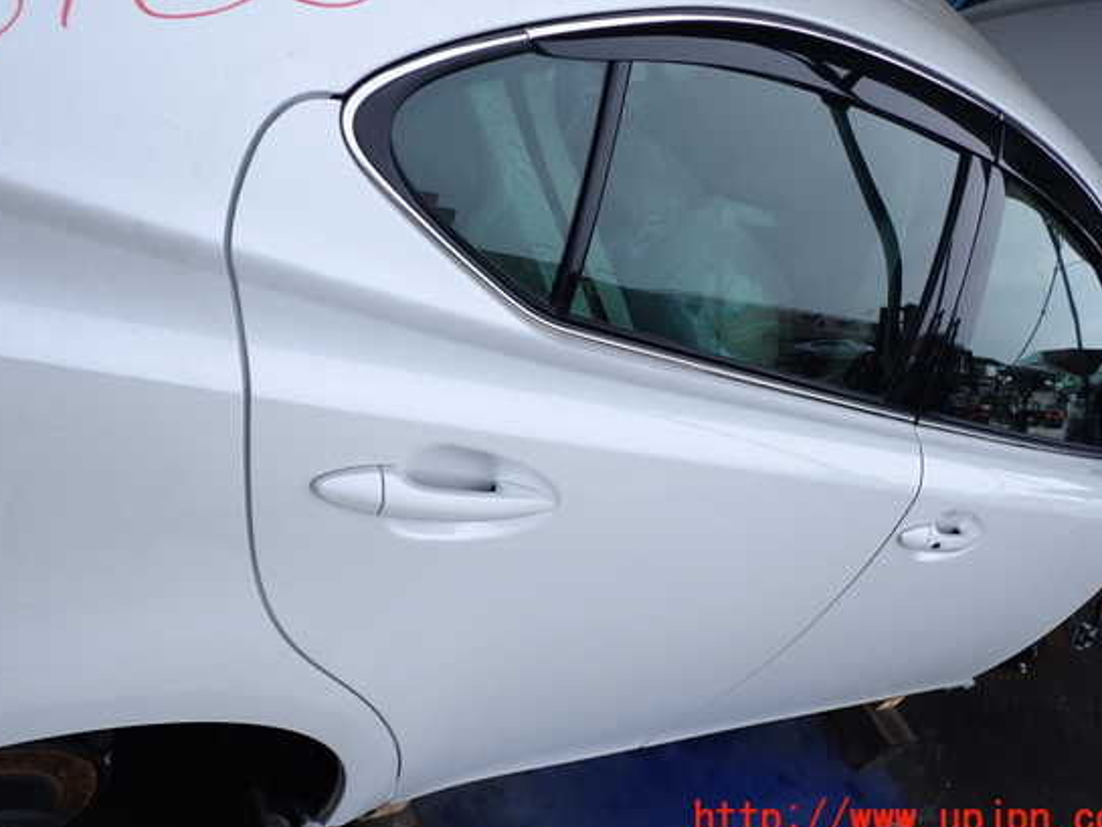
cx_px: 544
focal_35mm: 33
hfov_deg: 55.3
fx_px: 1051
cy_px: 390
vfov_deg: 42.9
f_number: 3.2
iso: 100
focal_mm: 5.4
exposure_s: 1/1000
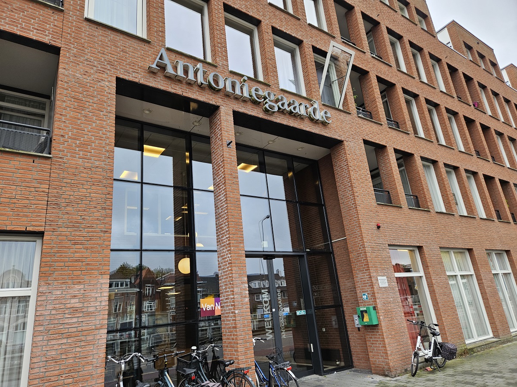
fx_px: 344
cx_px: 258
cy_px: 194
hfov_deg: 73.9
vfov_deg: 58.9
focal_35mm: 23
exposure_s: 1/180
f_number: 1.8
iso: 40
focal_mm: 5.4
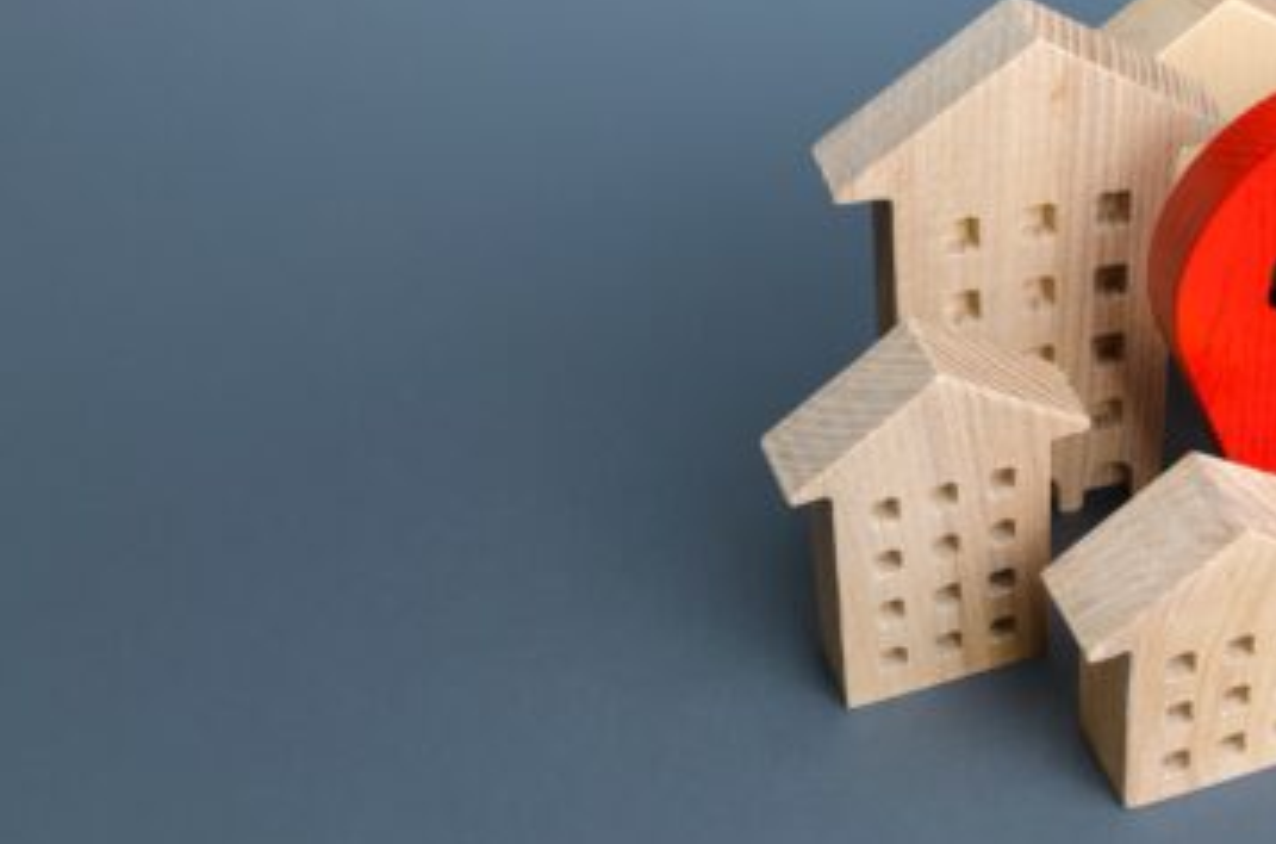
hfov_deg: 29.8
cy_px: 286
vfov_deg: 20.4
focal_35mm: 66
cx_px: 1044
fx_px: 2333
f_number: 7.1
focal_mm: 26
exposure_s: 1/200
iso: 100
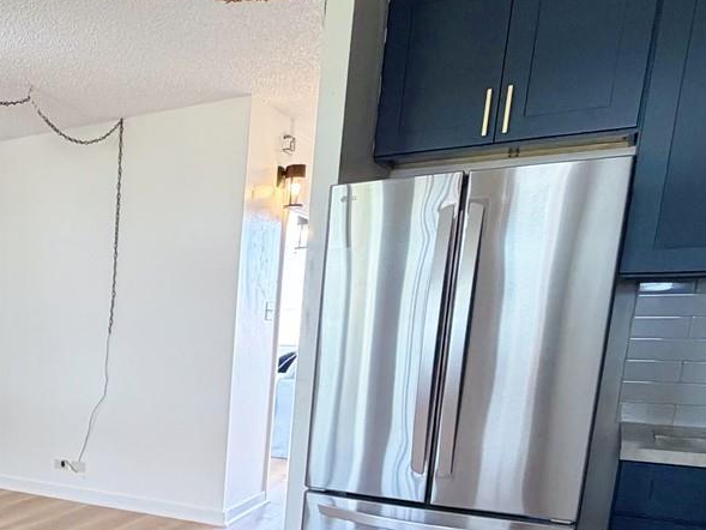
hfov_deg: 40.4
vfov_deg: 35.8
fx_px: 775
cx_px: -55
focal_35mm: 38
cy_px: 462
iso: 320
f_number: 2.2
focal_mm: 2.22
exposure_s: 1/120
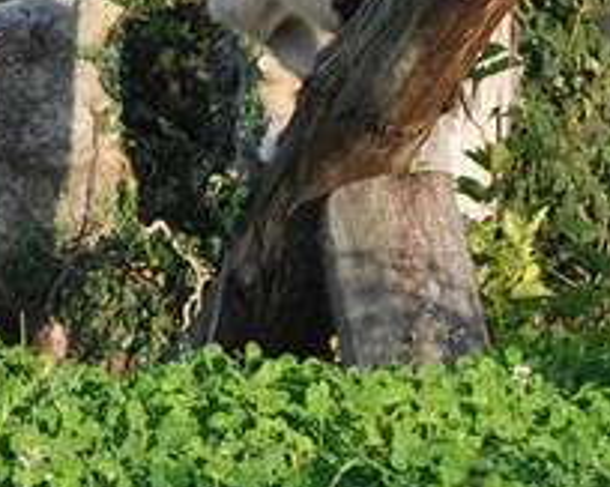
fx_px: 8553
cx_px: 389
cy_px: -85
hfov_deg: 4.1
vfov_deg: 3.3
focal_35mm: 474
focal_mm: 86
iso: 500
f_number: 4.5
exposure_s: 1/1000
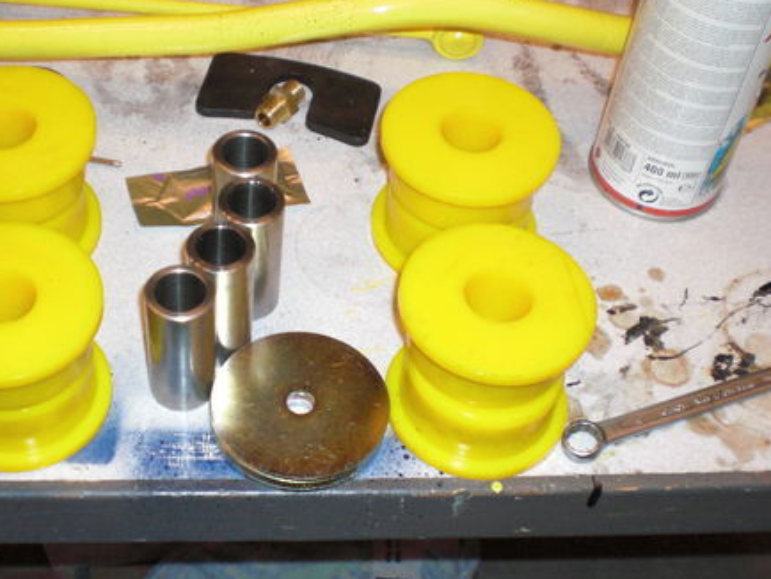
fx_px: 1248
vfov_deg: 26.1
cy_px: 330
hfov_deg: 34.1
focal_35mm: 56
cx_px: 274
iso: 200
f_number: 3.1
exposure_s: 1/60
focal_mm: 6.3
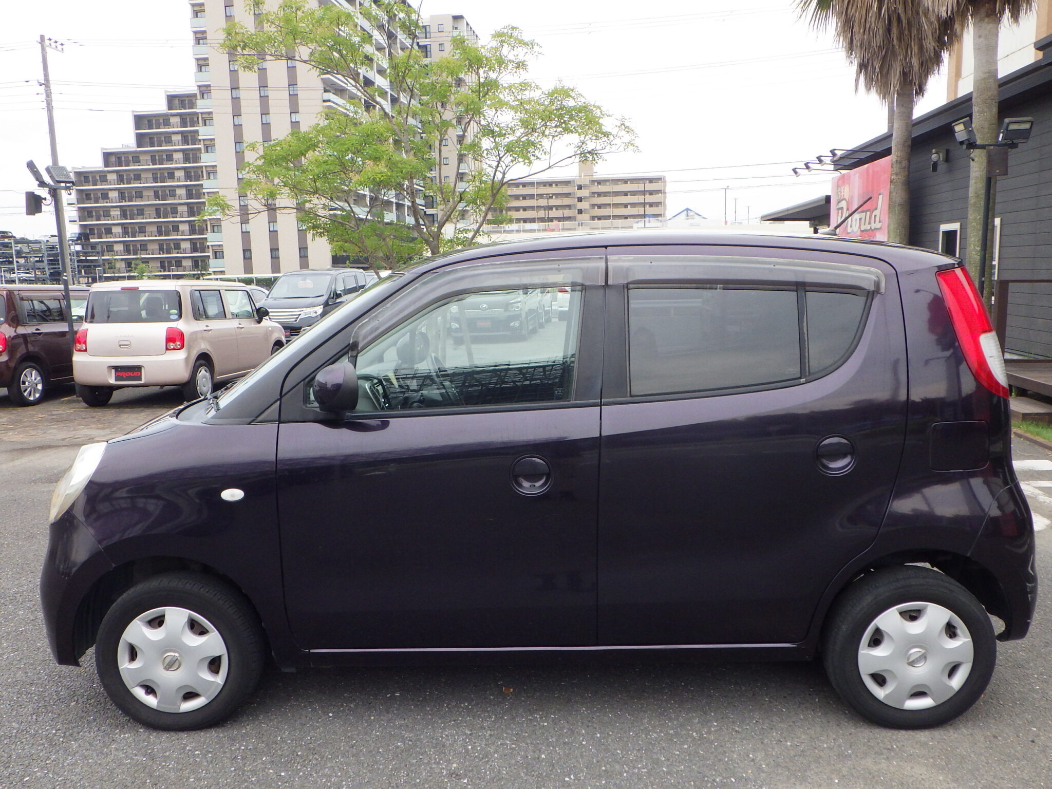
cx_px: 526
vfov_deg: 49.7
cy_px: 394
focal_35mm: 28
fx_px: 851
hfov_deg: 63.4
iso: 250
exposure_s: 1/320
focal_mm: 5
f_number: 4.2
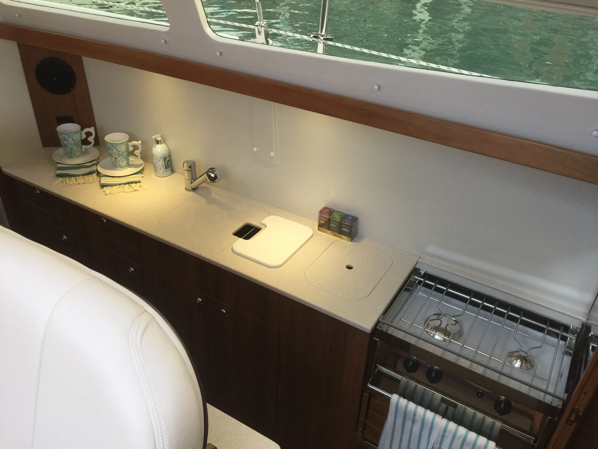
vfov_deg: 48.2
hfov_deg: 61.7
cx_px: 299
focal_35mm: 29
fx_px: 501
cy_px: 224
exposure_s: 1/30
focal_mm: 4.15
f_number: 2.2
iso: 32
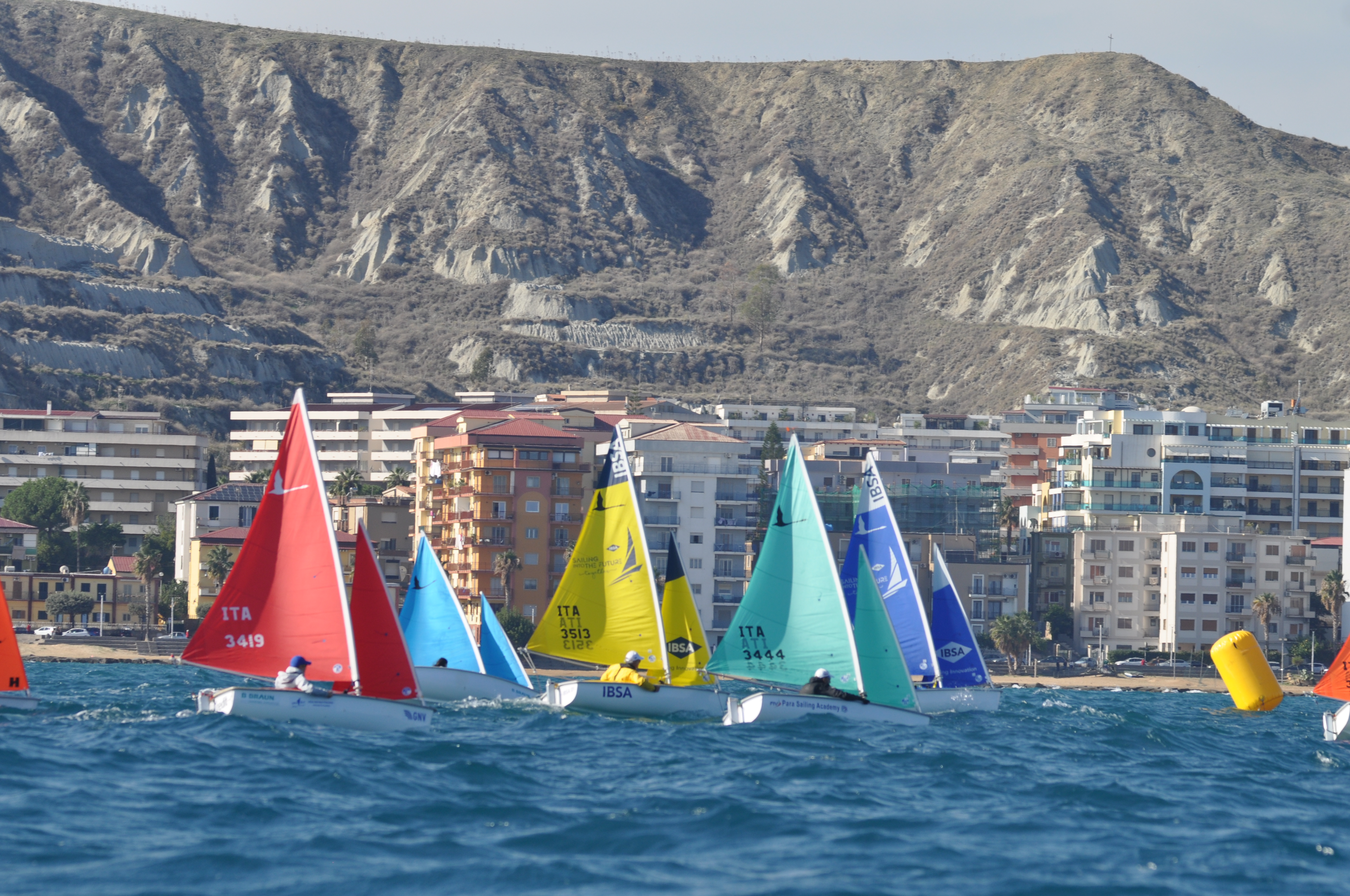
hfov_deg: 9.2
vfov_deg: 6.1
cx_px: 675
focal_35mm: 225
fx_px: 8427
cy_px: 448
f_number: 6.3
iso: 200
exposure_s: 1/640
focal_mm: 150
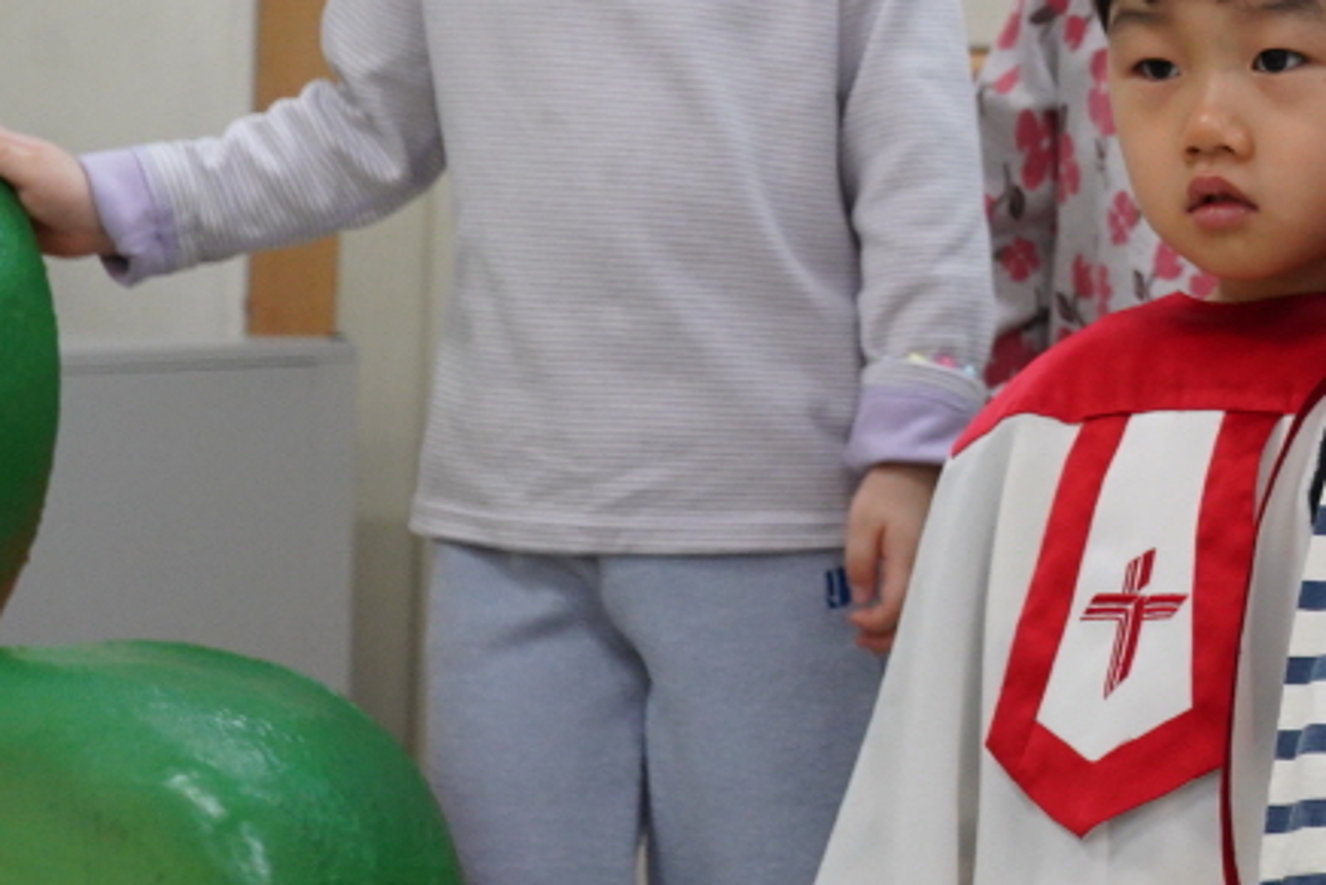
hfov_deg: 11.5
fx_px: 6337
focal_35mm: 172
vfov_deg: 7.9
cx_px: 1895
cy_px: -324
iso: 2500
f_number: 5.6
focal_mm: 60
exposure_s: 1/125
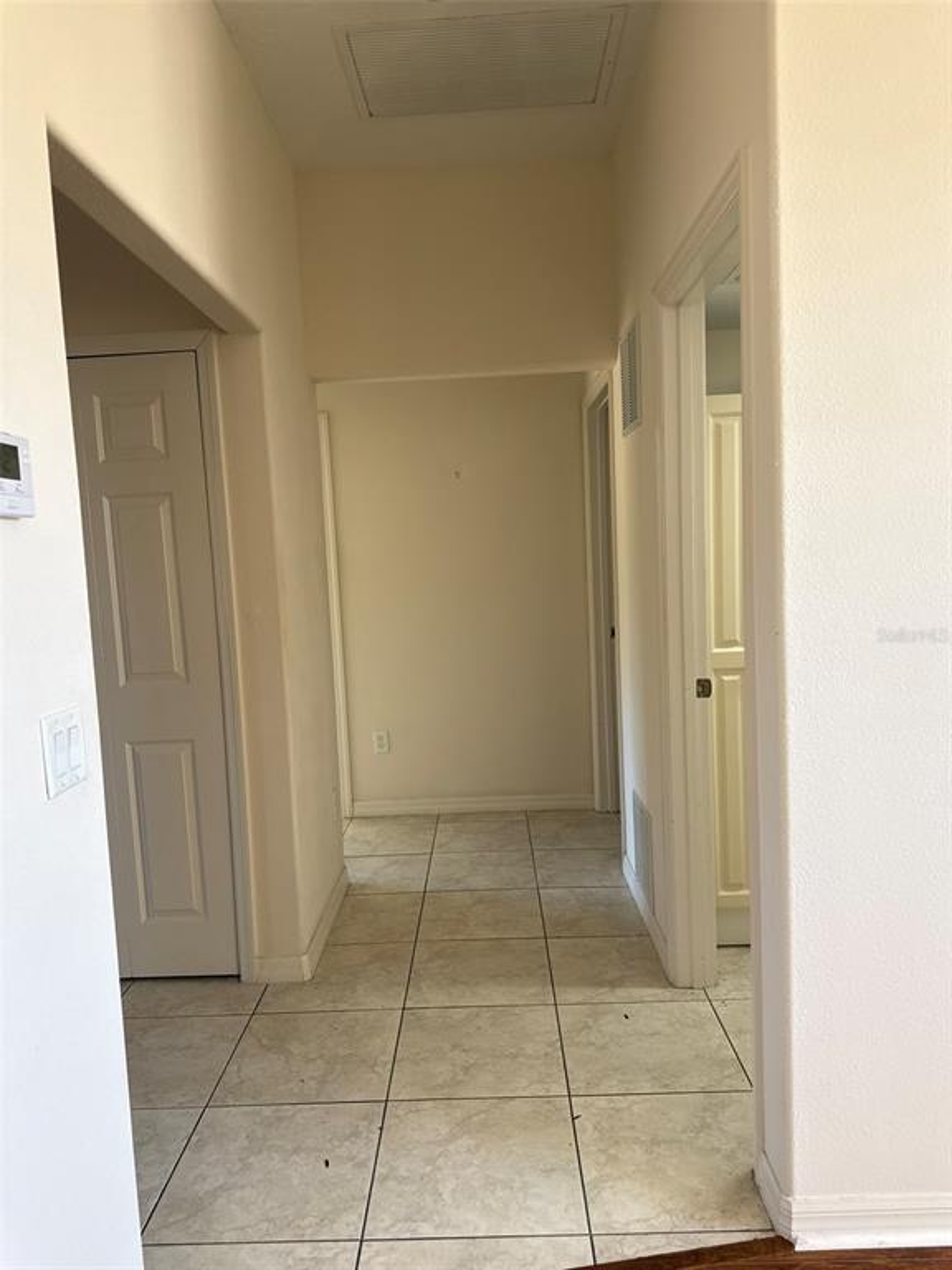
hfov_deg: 56.8
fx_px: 880
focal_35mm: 24
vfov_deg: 71.6
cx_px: 476
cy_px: 635
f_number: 1.78
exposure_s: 1/121
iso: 200
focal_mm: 6.76
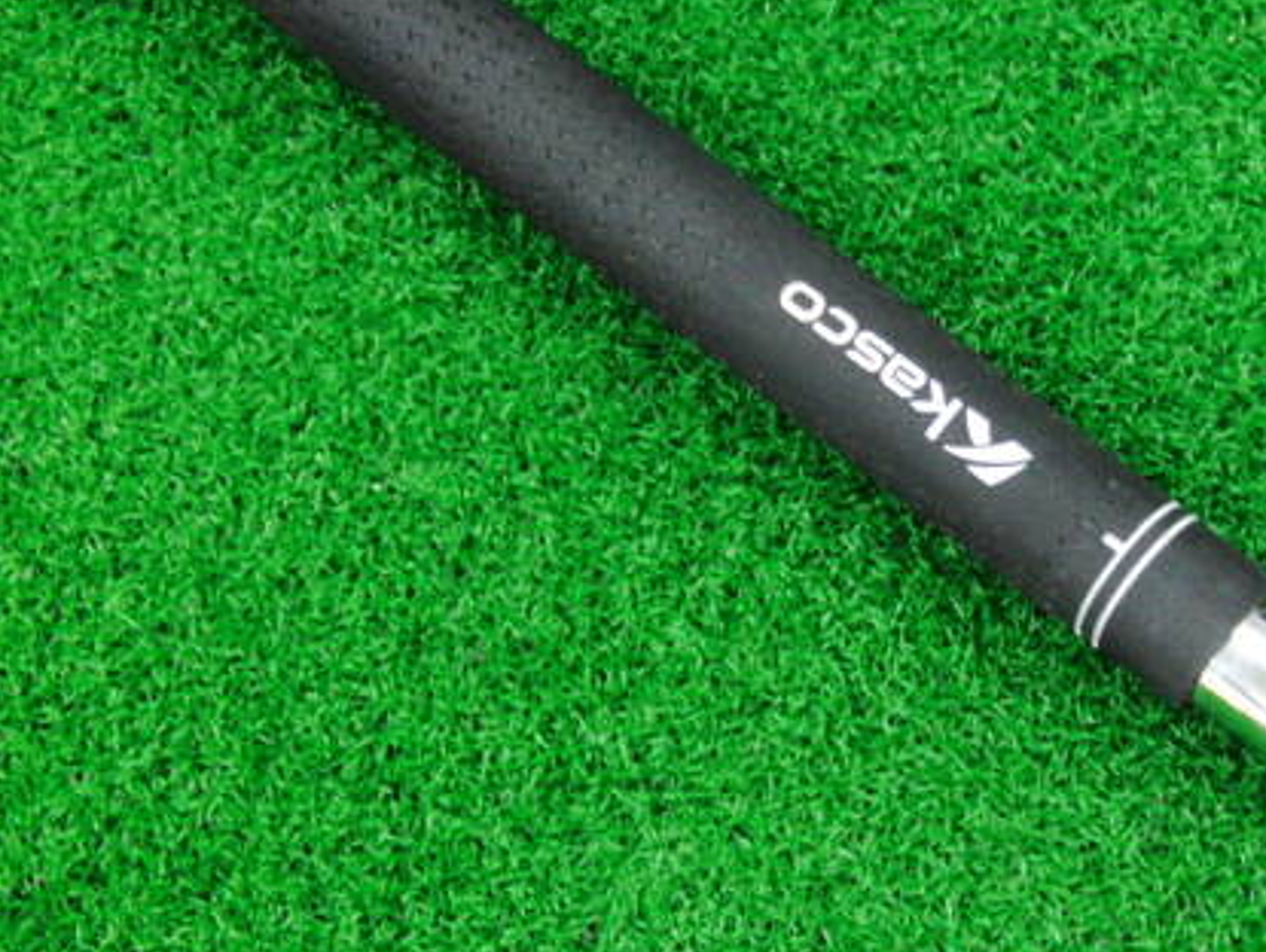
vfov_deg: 25.7
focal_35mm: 57
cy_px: 500
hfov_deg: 33.0
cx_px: 973
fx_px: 2086
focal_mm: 6.42
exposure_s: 1/25
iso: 400
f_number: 3.6
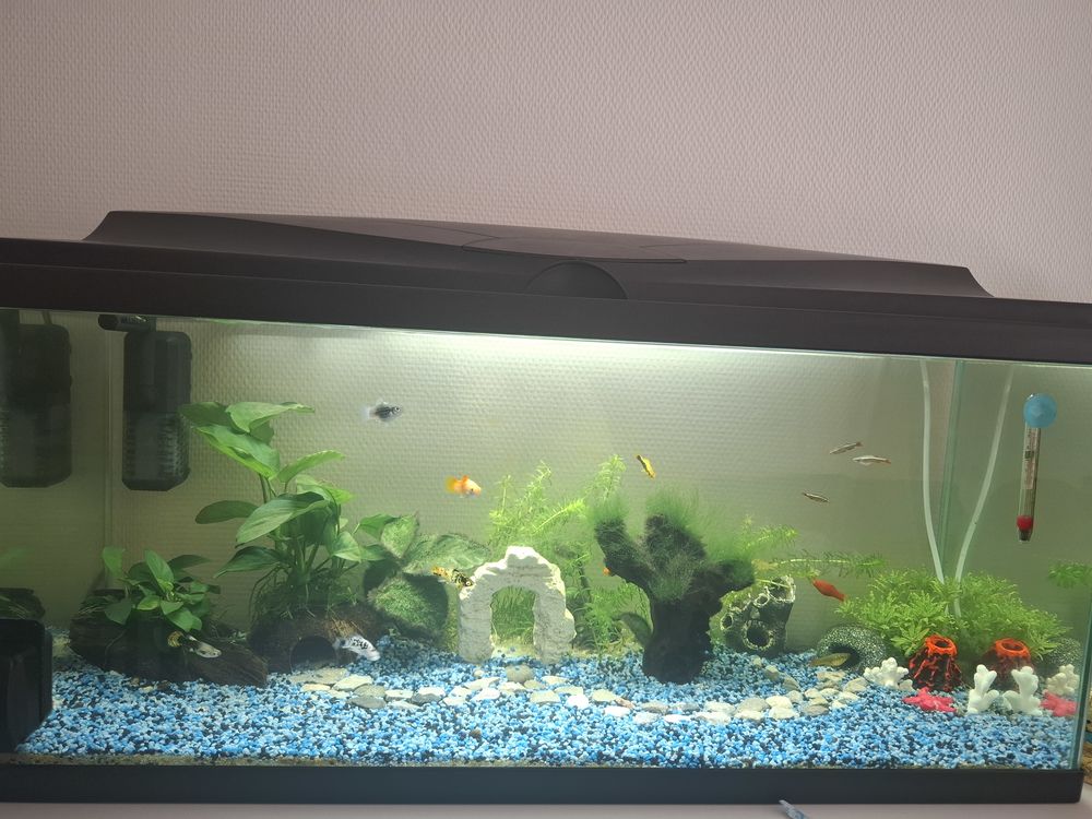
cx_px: 546
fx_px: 726
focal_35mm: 23
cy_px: 410
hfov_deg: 73.9
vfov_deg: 58.9
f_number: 1.8
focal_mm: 5.54
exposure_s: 1/50
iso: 250
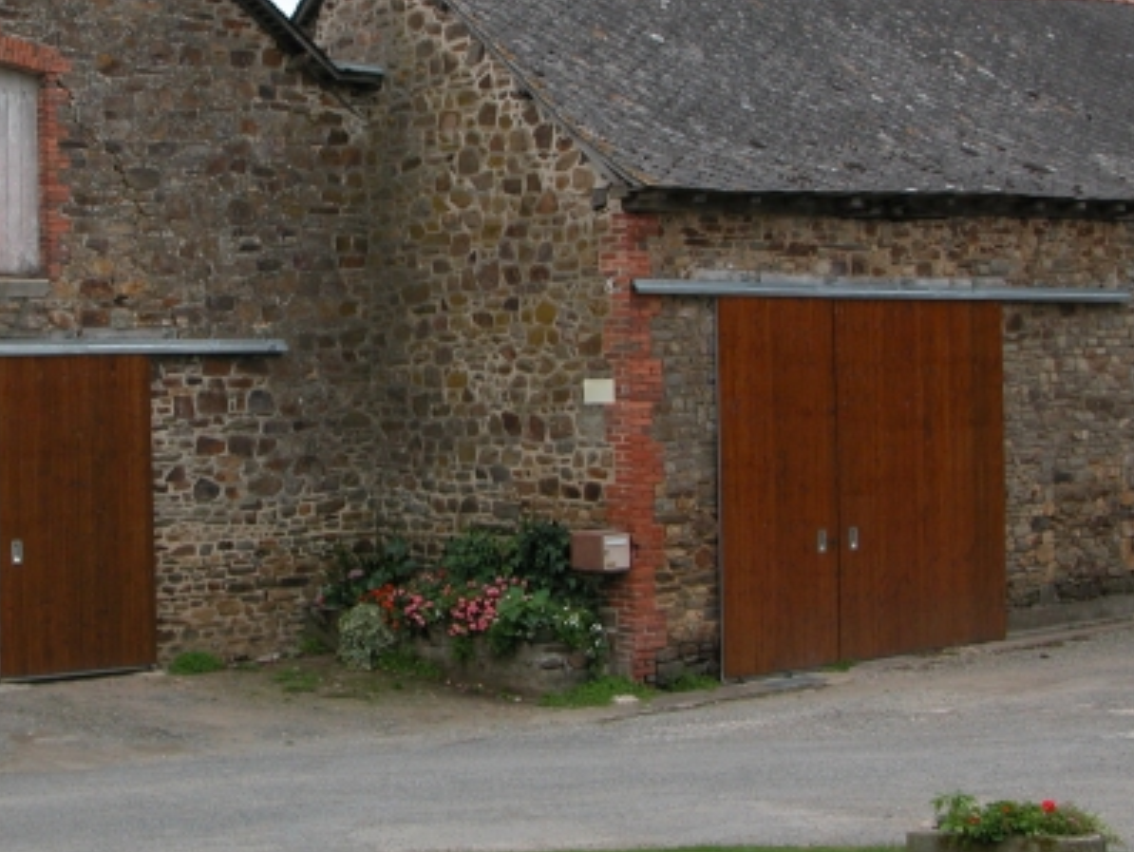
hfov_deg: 31.7
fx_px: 1967
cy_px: 271
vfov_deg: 24.3
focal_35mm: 60
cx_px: 311
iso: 100
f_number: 4
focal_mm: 9
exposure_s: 1/122
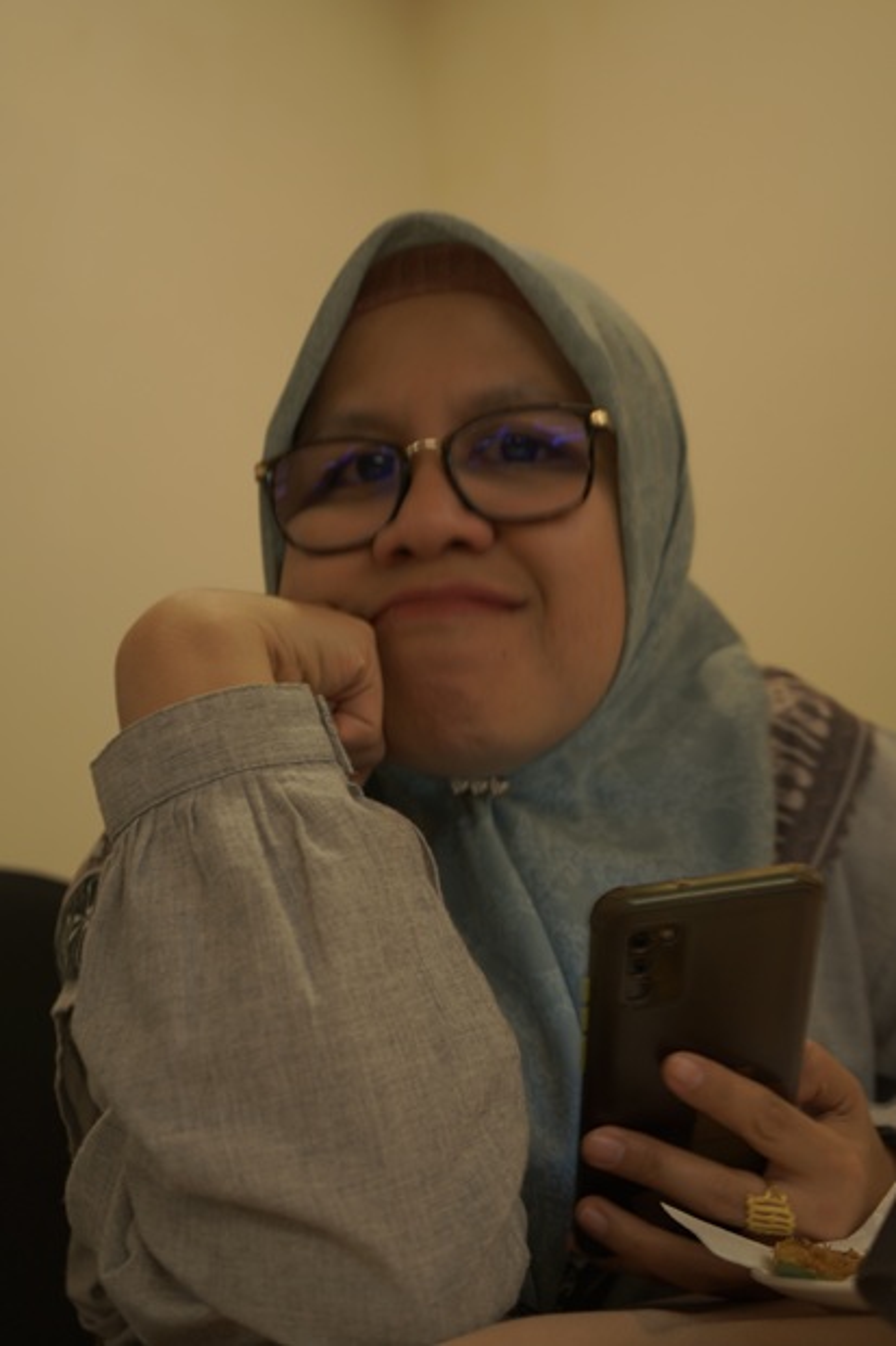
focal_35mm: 48
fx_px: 1793
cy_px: 673
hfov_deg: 28.1
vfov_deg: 41.1
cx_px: 448
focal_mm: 48
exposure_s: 1/8
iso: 250
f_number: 4.5
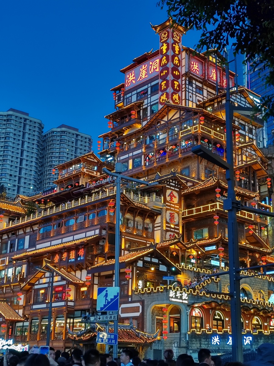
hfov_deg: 27.0
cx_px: 137
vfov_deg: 35.5
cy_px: 183
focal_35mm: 54
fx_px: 570
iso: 698
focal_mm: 6.14
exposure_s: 1/100
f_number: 1.8
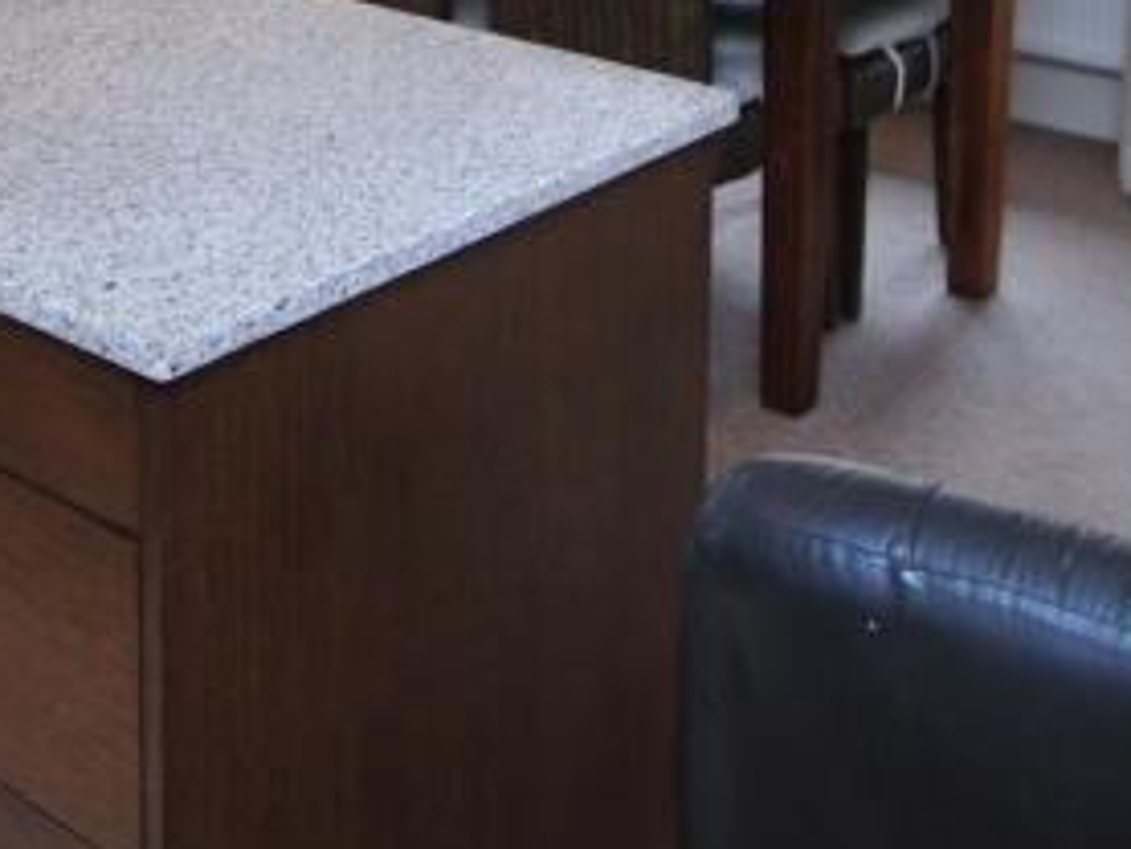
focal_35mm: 64
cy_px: -378
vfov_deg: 20.2
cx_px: 204
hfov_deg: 29.5
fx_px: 2092
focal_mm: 12
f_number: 3.8
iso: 100
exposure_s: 1/50
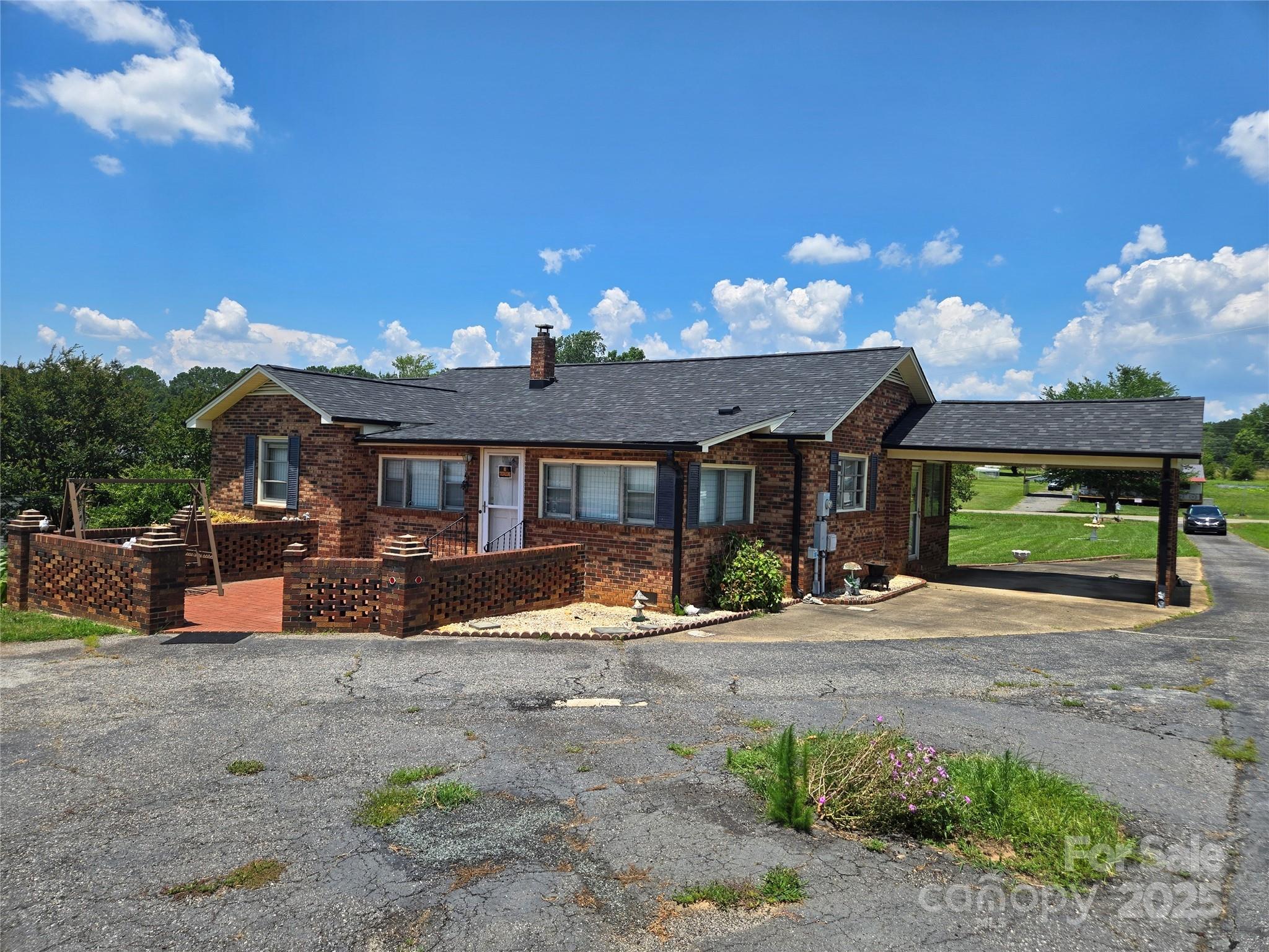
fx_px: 843
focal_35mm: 23
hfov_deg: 73.9
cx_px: 634
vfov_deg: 58.9
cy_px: 476
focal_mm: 5.4
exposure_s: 1/2921
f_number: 1.8
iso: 40
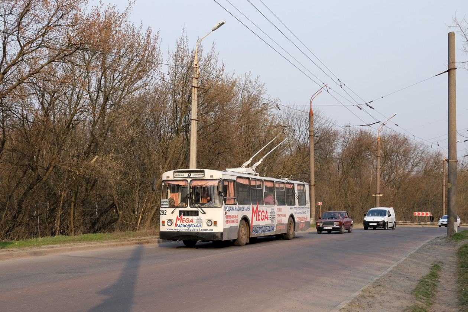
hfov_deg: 46.4
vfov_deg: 31.9
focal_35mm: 42
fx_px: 546
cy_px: 156
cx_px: 234
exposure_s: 1/500
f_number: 5.6
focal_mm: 27.9
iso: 400
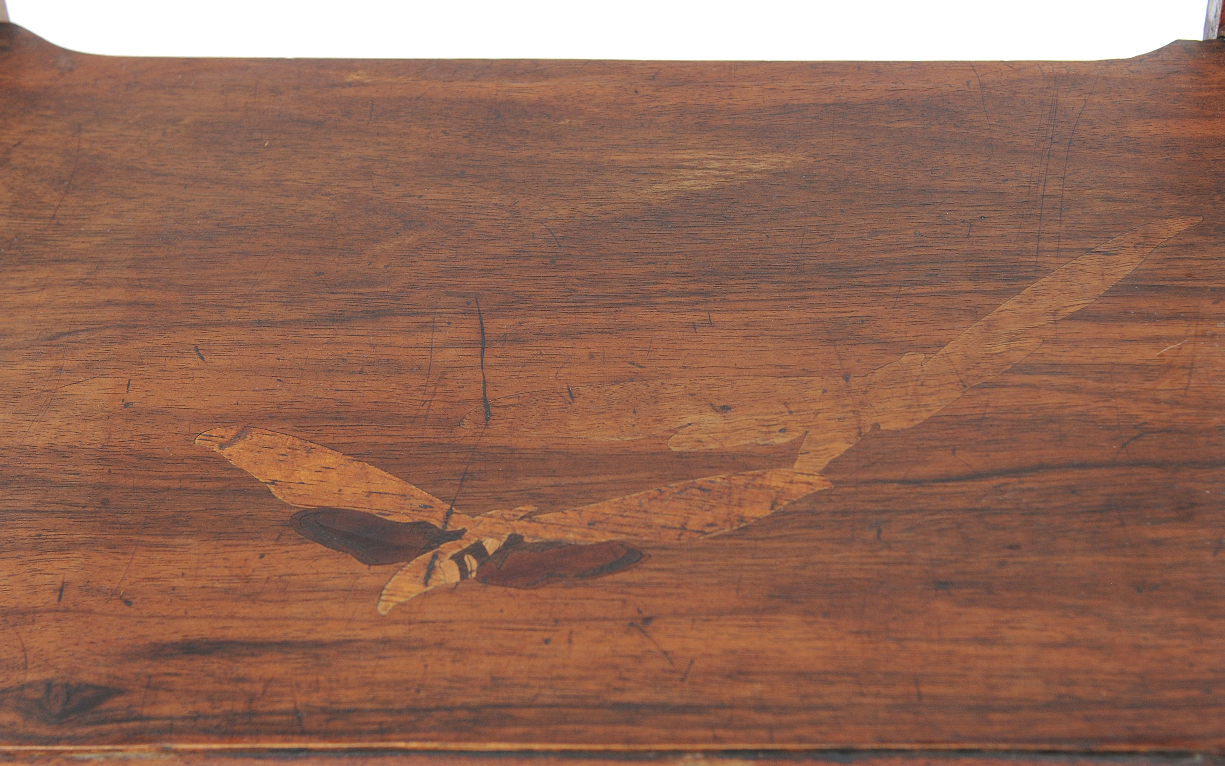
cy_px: 407
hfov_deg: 34.5
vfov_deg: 22.0
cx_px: 606
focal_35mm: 59
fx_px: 1970
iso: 250
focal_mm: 38
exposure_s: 1/200
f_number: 4.5
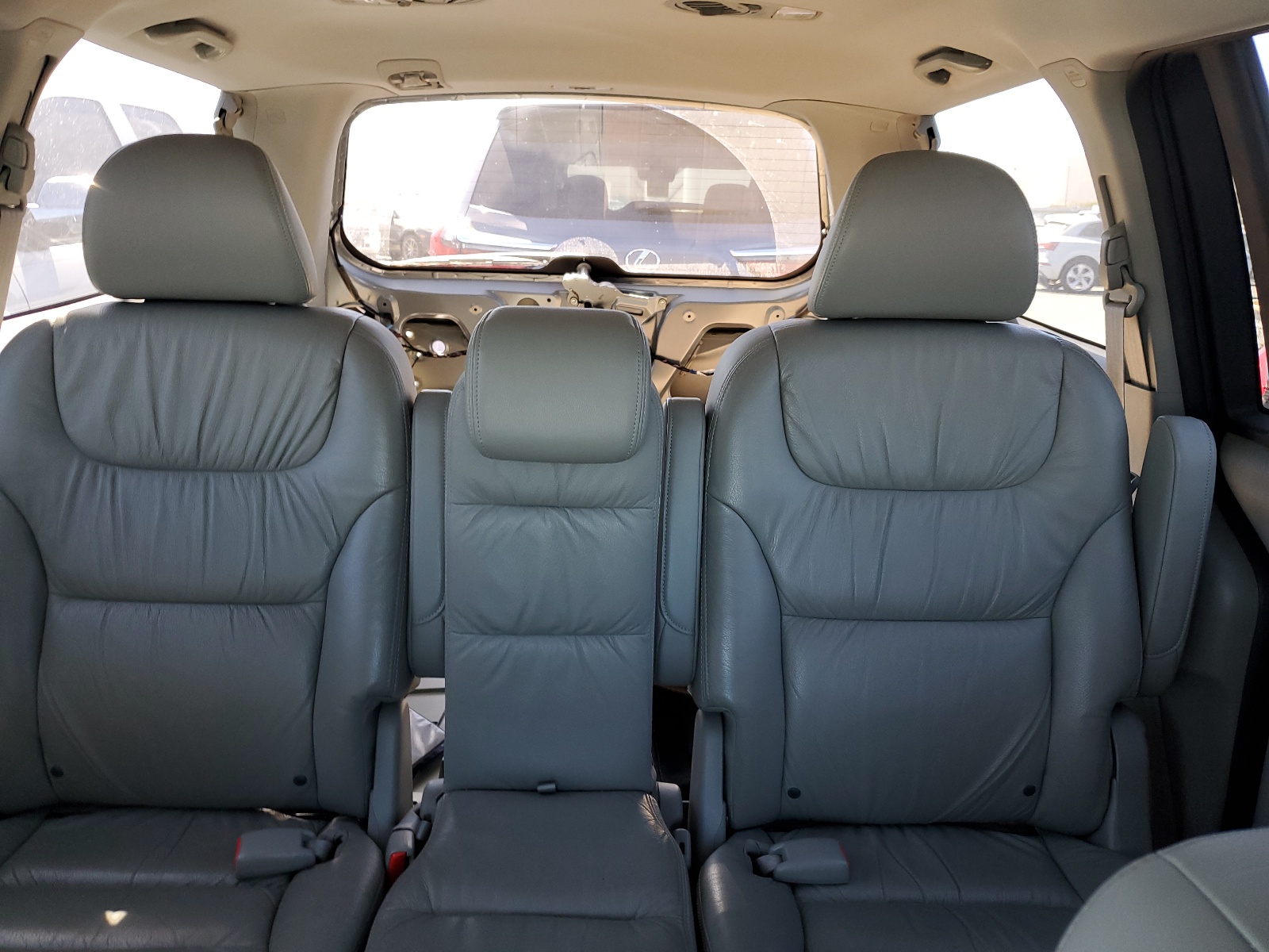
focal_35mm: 26
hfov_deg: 67.3
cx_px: 634
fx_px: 953
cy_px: 476
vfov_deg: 53.1
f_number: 1.5
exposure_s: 1/120
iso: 69
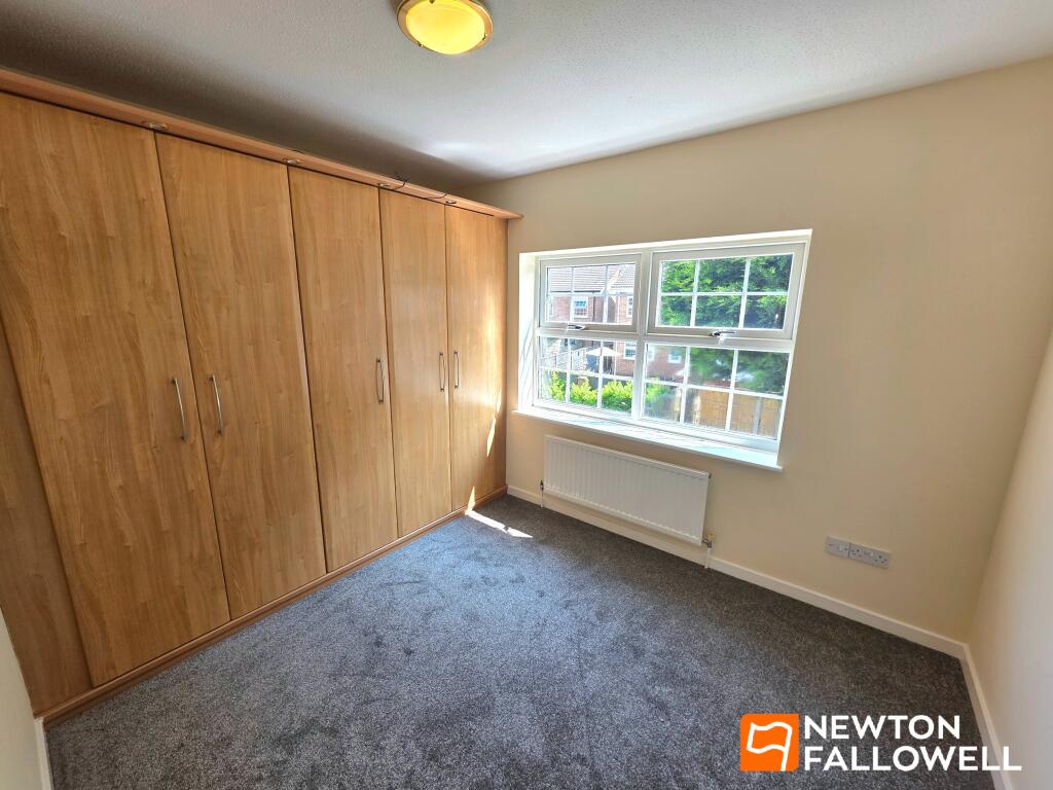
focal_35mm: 13
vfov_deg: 89.9
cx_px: 526
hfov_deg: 106.2
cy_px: 395
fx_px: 395
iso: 40
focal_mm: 2.2
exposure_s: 1/141
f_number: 1.9
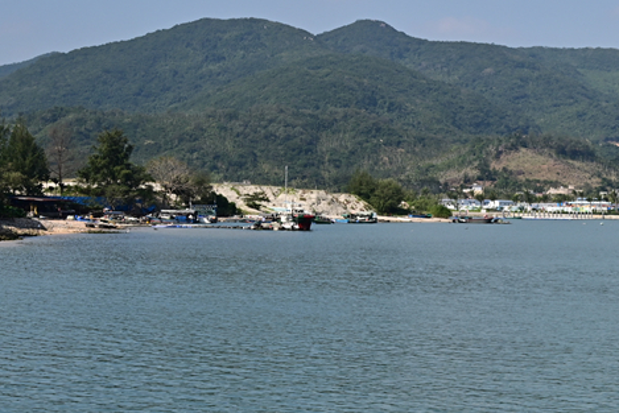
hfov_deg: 22.6
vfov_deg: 15.5
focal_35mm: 88
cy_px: 253
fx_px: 1518
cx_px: 519
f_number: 8
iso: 125
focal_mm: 34.5
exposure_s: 1/320
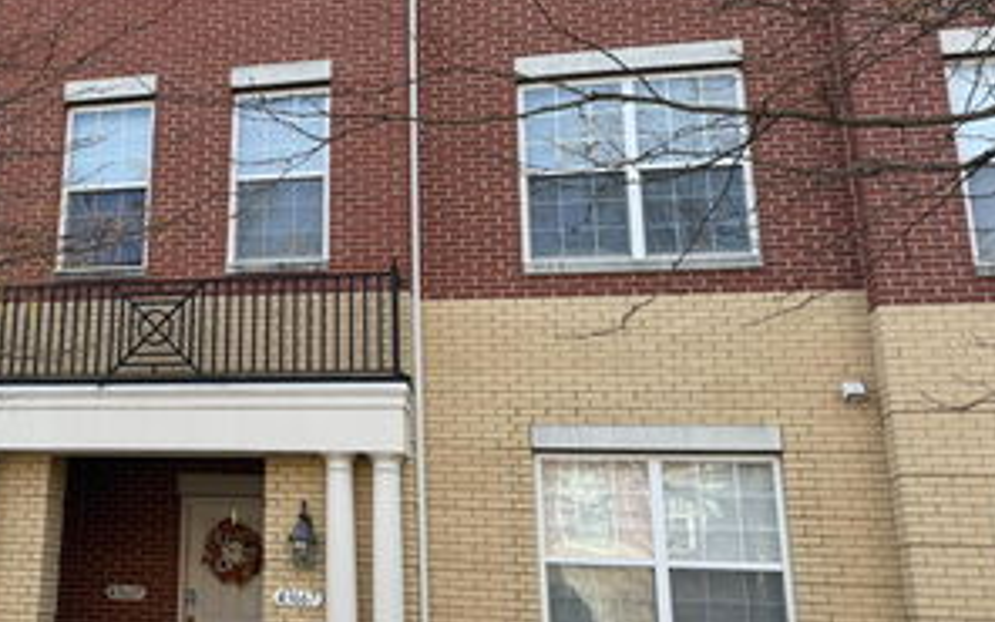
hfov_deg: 42.7
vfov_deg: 29.1
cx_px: 168
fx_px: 1193
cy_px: 249
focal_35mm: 44
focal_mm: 6.76
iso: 100
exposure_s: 1/1292
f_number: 1.78
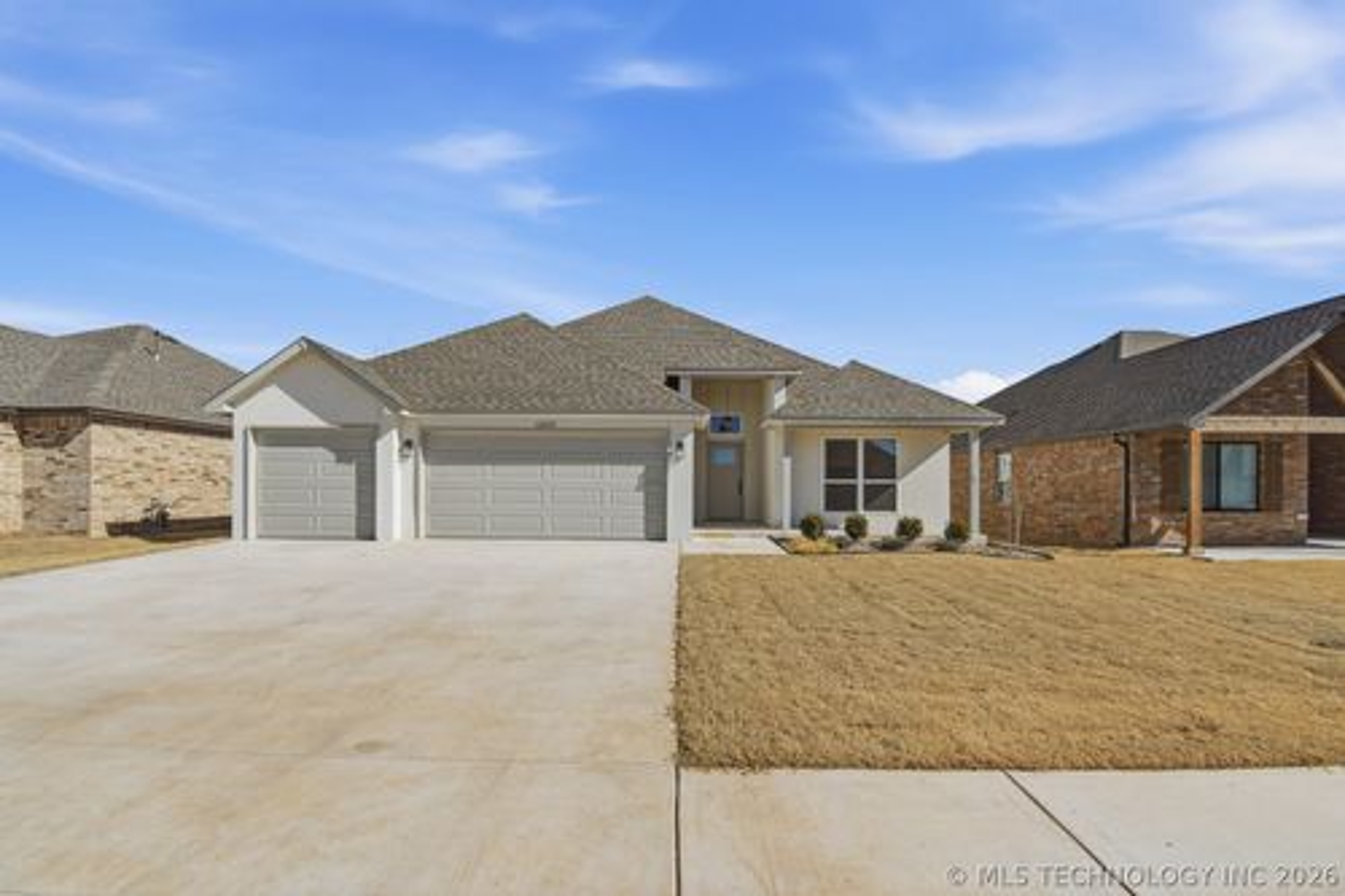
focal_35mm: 15
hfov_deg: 100.4
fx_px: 560
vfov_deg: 77.3
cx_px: 672
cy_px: 448
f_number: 9
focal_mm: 10
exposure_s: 1/6400
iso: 250
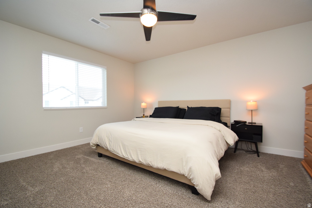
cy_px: 104
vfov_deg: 77.3
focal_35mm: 15
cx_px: 156
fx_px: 130
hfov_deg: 100.4
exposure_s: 1/100
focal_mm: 10
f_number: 5
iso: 800
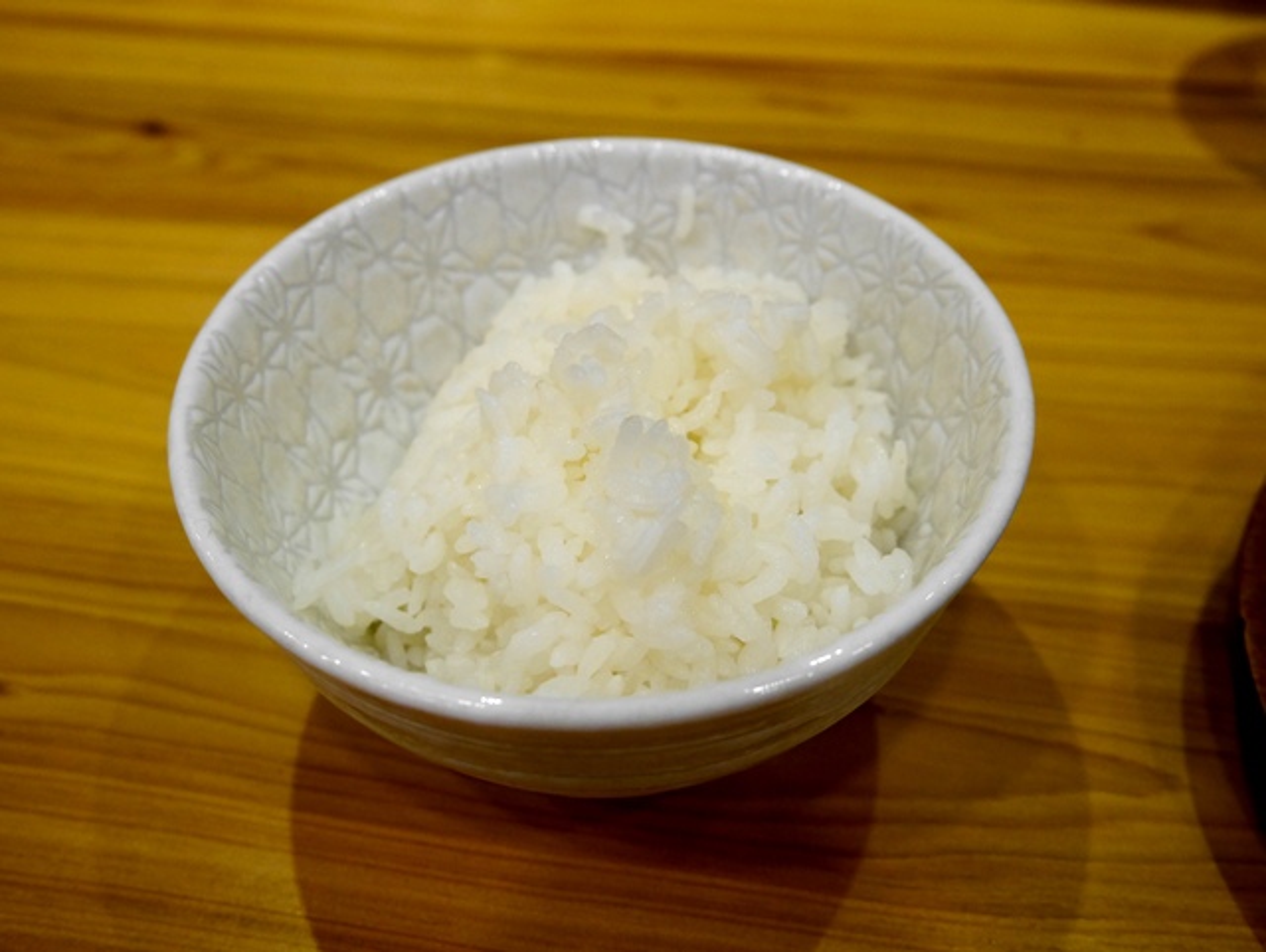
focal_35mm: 40
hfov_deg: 46.8
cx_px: 633
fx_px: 1464
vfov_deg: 36.0
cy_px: 476
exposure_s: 1/60
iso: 1250
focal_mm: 20
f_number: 4.4
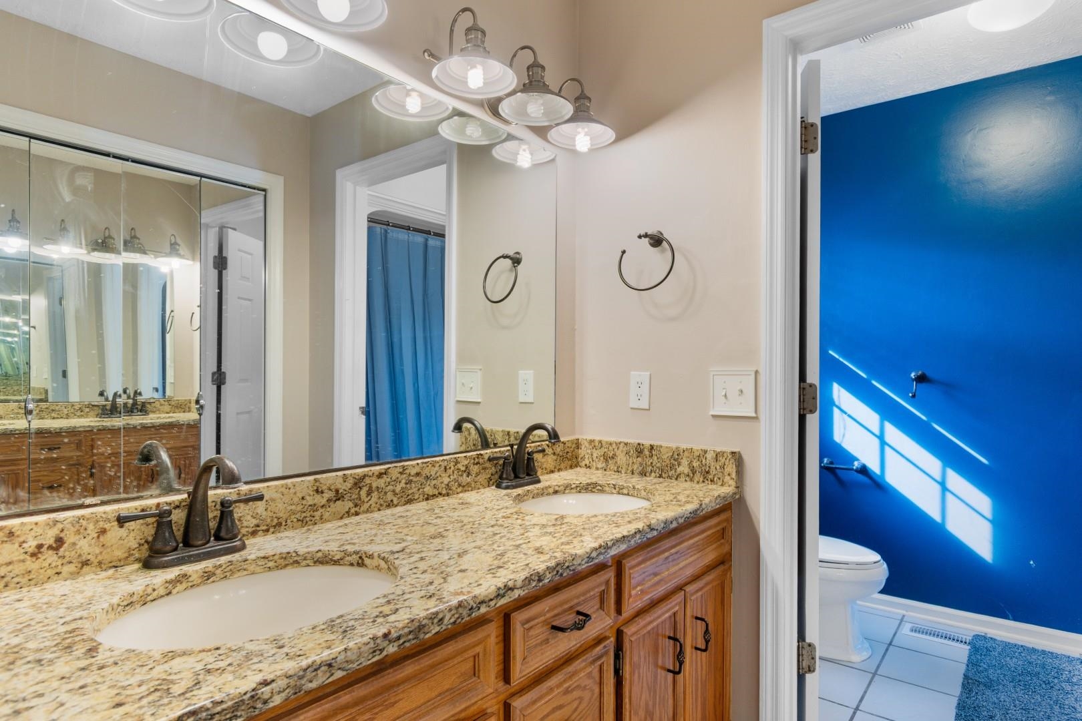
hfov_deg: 86.9
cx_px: 541
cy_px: 360
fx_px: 571
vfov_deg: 64.6
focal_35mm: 19
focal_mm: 13
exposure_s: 1/30
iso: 100
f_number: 4.8
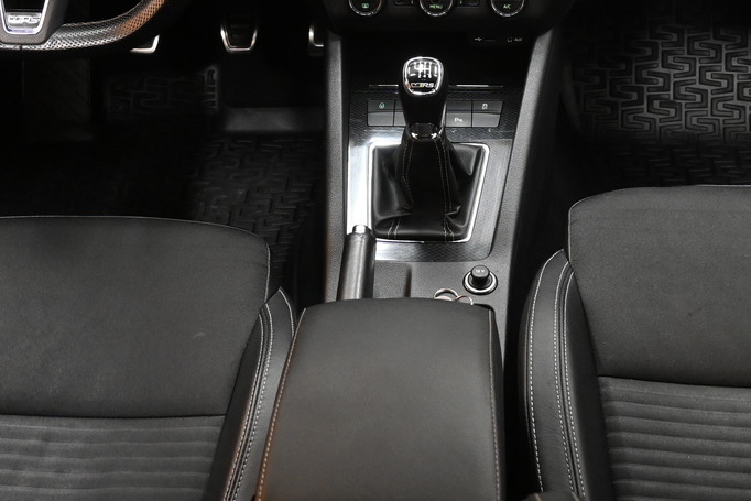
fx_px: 1189
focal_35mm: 57
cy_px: 134
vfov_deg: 23.6
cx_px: 424
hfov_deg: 35.0
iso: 1600
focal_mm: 16
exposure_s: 1/50
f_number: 3.5
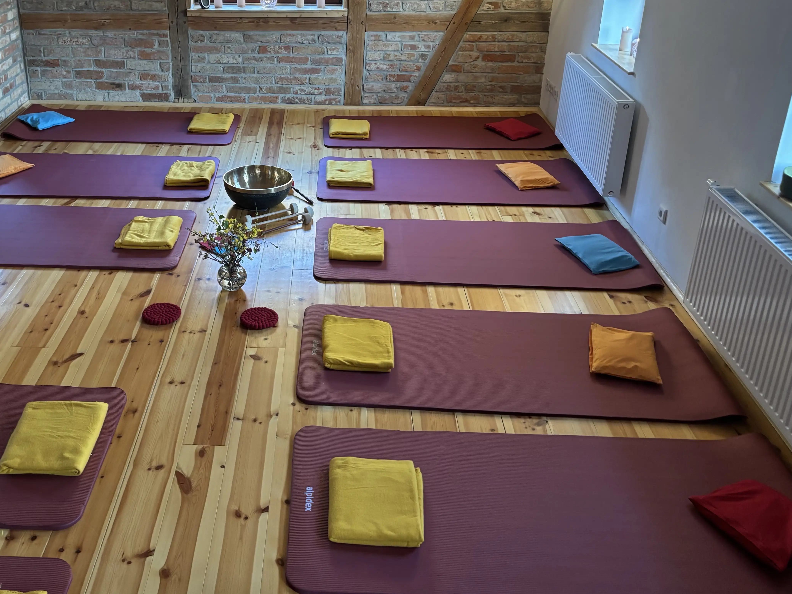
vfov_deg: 39.3
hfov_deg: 50.6
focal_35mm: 36
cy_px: 208
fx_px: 824
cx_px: 280
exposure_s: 1/50
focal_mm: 5.96
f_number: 1.6
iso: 400
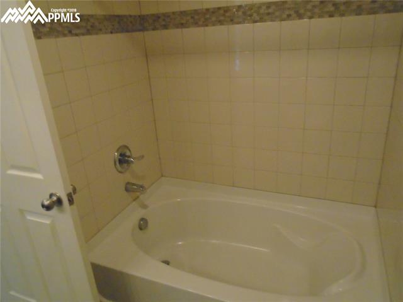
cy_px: 151
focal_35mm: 26
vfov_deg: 53.0
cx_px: 202
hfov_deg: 67.3
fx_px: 302
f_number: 3.2
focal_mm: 4.6
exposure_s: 1/60
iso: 1000
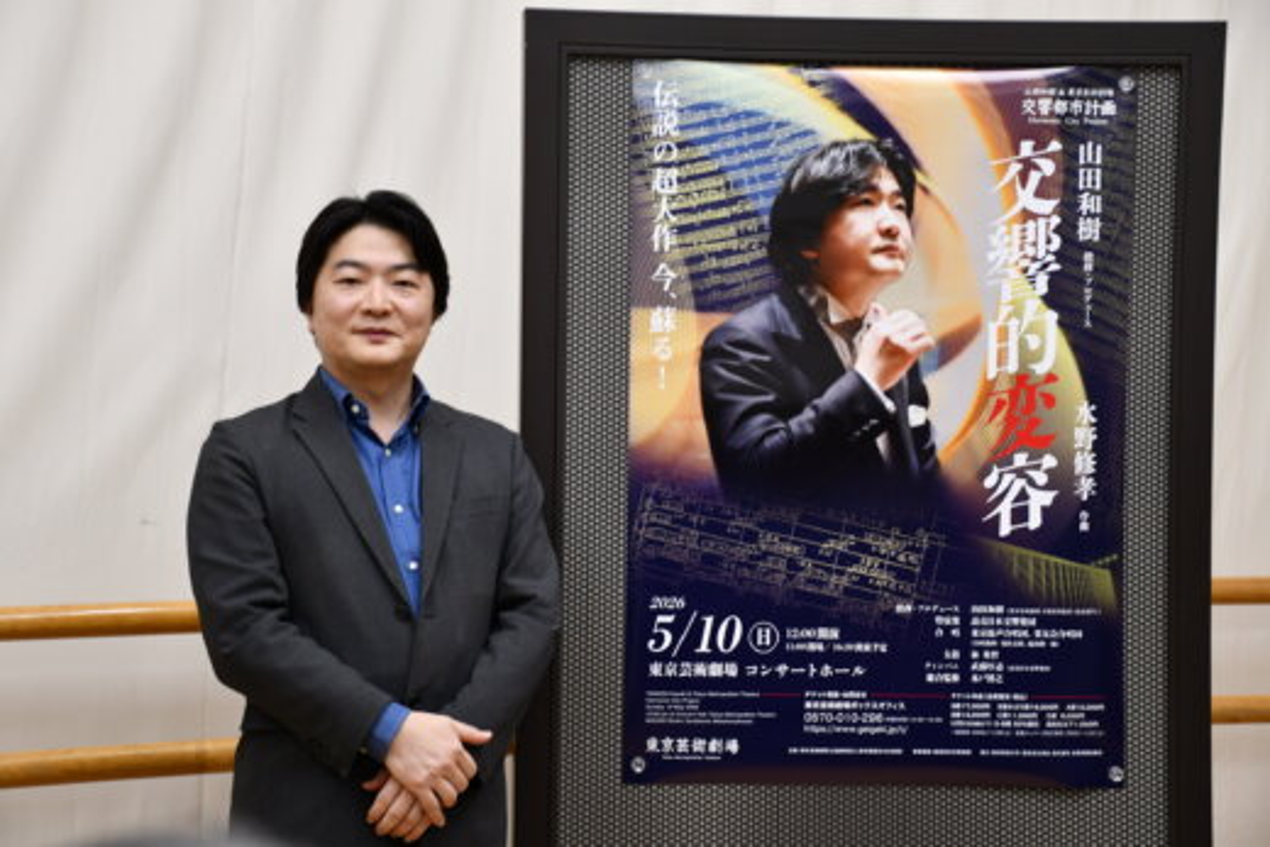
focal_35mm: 78
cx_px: 635
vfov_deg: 17.5
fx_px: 2752
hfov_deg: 26.0
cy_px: 424
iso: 1000
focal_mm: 52
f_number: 4.8
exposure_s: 1/125
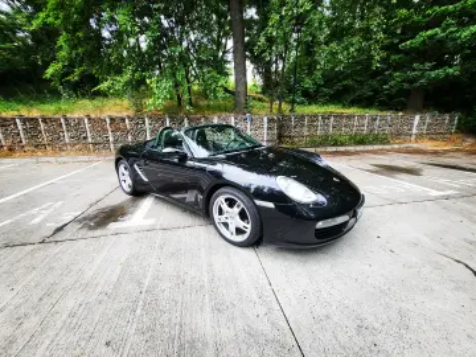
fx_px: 179
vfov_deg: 89.9
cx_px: 238
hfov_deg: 106.2
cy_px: 178
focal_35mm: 13
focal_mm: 1.74
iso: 32
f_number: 2.2
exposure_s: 1/296
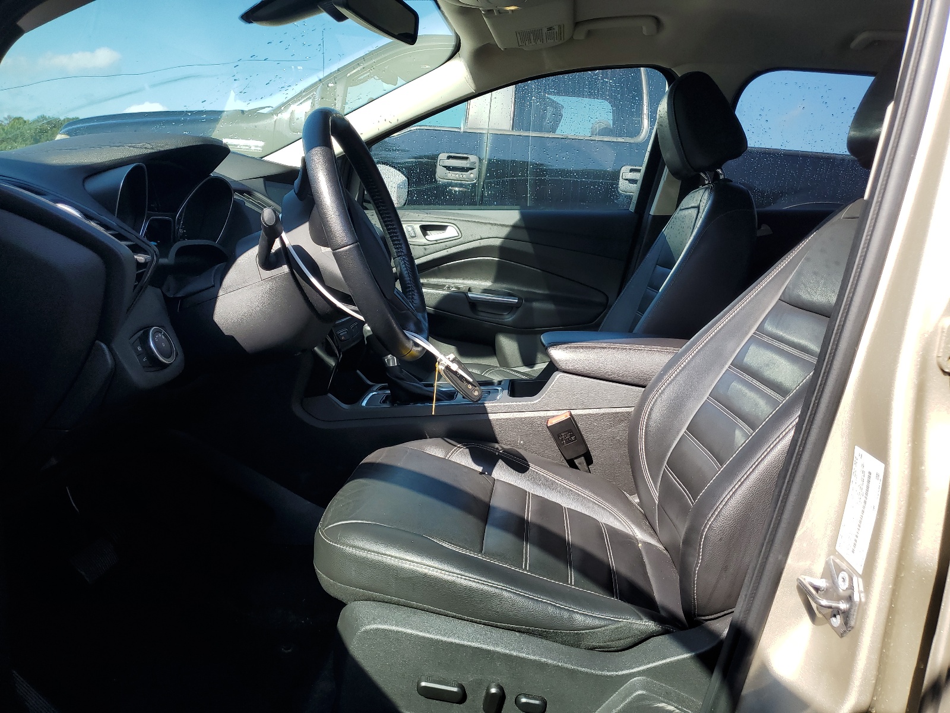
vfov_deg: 53.1
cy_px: 356
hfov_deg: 67.3
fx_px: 714
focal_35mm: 26
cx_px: 475
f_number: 1.5
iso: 50
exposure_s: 1/1000
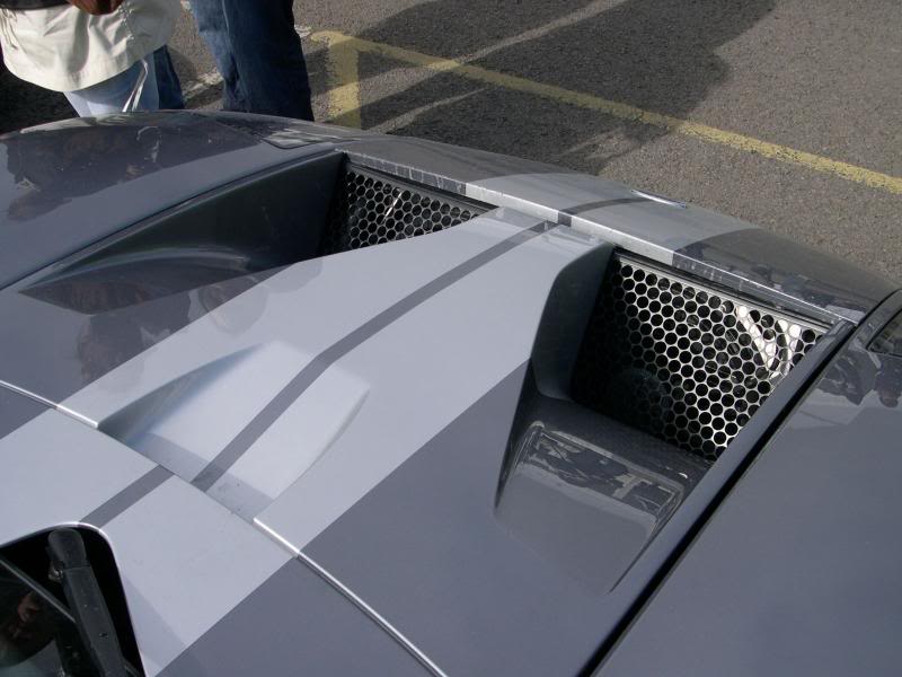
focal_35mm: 38
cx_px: 451
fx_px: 990
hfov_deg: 49.0
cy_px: 338
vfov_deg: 37.7
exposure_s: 1/181
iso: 100
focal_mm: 8
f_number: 7.6
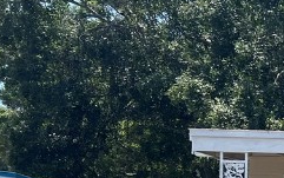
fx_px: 906
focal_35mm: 117
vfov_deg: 10.7
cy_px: 279
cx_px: 593
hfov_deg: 14.4
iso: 50
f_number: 1.5
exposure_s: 1/2353
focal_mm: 5.7
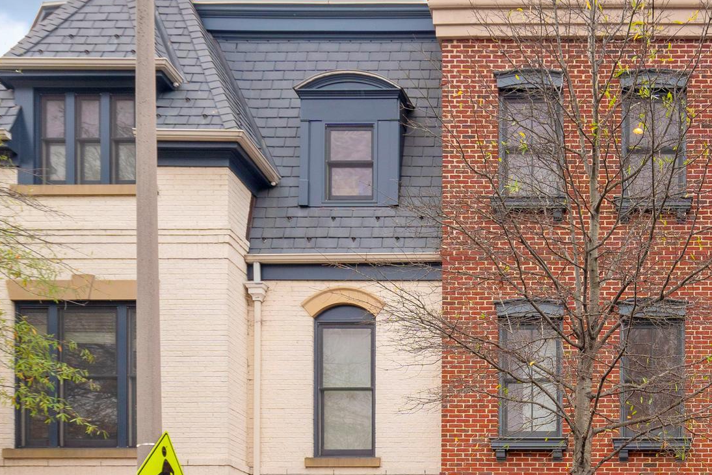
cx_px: 647
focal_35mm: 43
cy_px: 359
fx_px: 850
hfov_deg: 41.6
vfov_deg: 30.6
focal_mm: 23
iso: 200
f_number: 8
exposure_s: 1/160
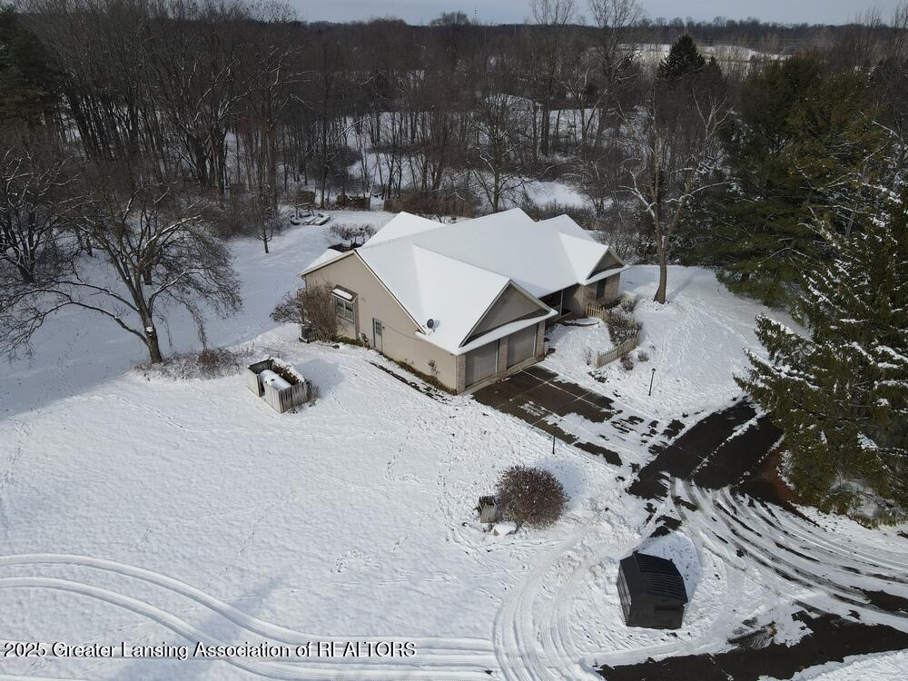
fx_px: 630
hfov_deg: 71.6
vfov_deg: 56.8
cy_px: 340
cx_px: 454
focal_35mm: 24
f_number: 2.8
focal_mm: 4.5
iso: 100
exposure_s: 1/1250
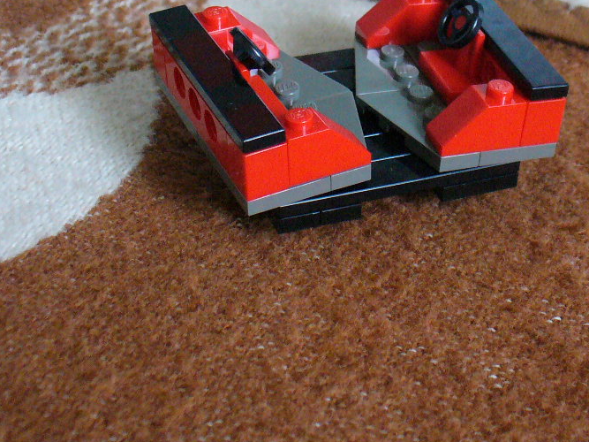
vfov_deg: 20.3
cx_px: 376
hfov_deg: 27.3
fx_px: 1208
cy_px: 50
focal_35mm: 71
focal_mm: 6.1
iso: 400
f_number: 2.8
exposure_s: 1/30
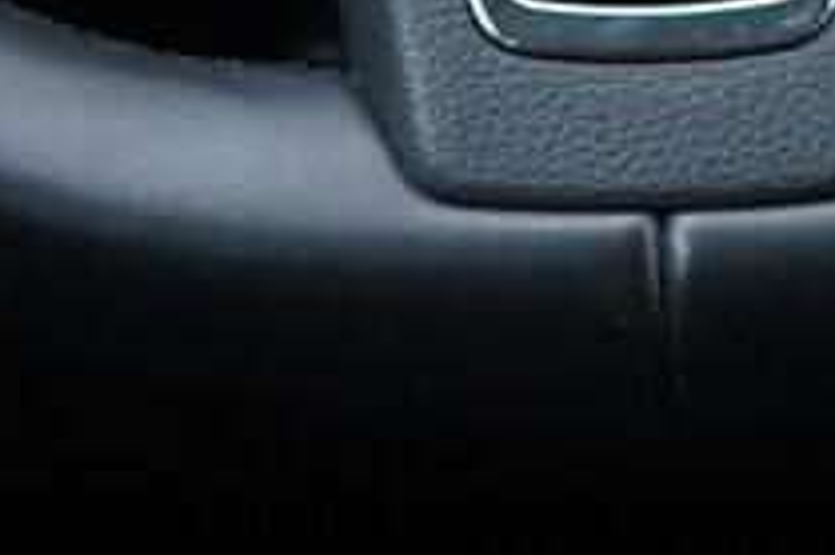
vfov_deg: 5.2
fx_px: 5748
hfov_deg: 8.3
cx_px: 723
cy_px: -1222
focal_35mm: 248
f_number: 2.8
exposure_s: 1/40
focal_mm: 24
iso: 250
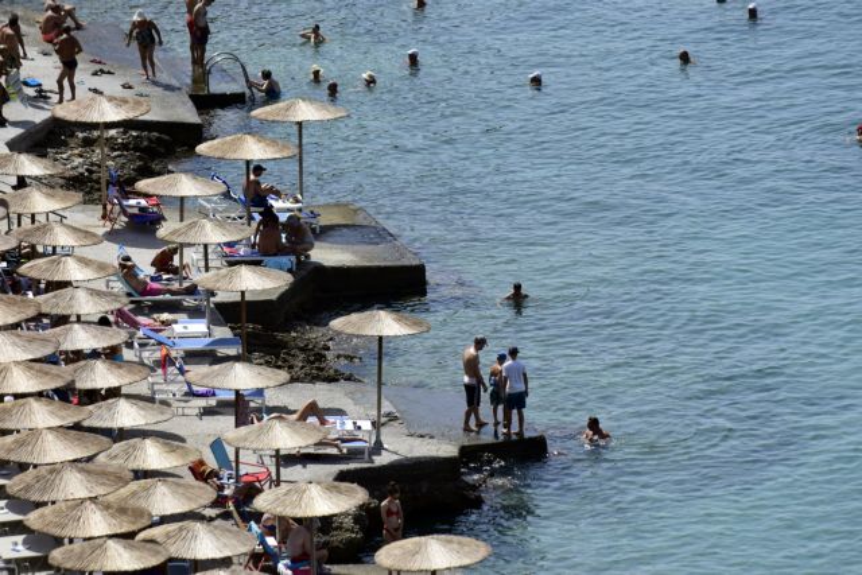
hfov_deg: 6.9
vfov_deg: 4.6
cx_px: 431
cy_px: 288
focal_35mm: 300
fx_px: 7184
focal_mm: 200
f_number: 3.5
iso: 100
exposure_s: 1/800
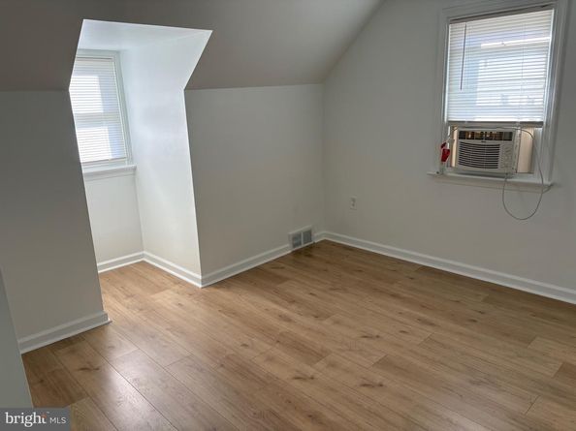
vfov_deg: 53.0
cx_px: 288
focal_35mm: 26
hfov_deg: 67.3
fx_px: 432
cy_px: 216
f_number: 1.6
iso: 64
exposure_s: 1/251
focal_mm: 5.96
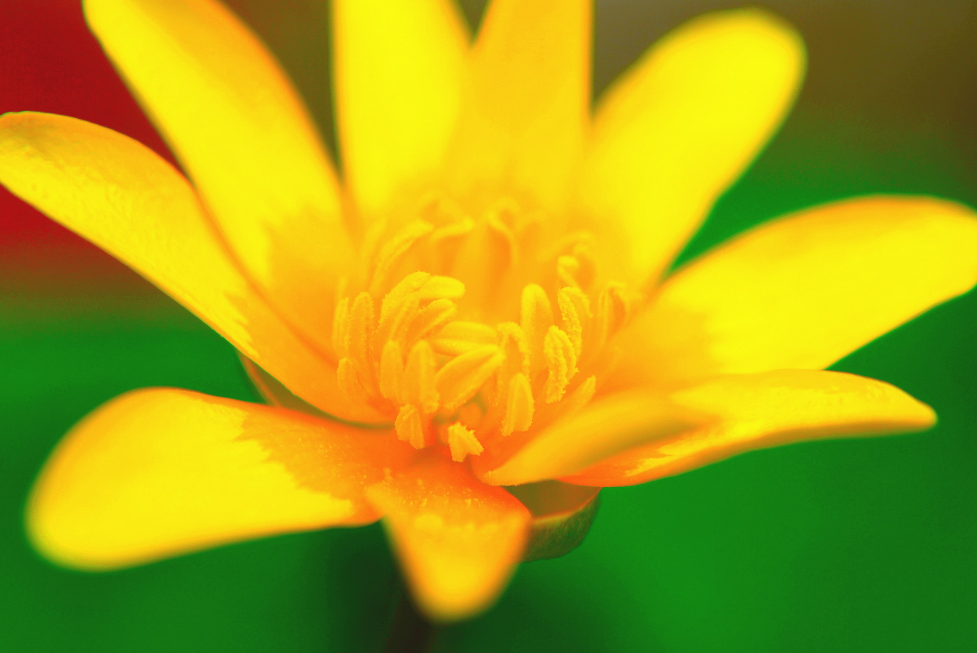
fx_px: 2241
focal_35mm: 82
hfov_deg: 24.6
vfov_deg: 16.6
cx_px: 488
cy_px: 326
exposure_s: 1/160
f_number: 8
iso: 100
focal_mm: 55
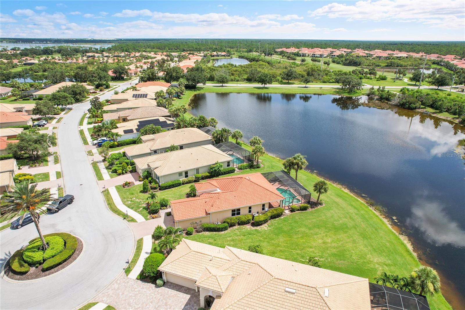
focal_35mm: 22
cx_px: 232
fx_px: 284
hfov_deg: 78.6
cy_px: 155
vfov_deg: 57.2
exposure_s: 1/2500
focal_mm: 8.38
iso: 130
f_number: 2.8
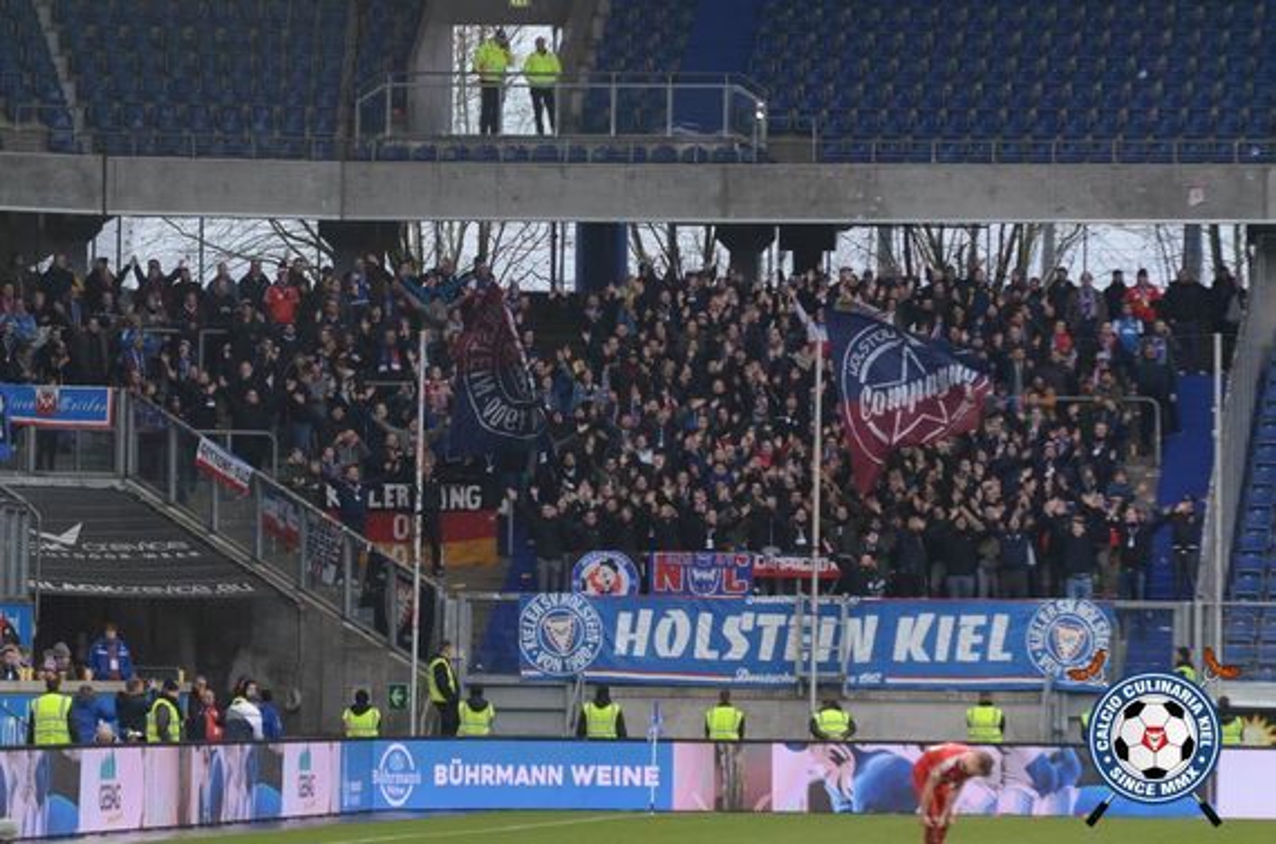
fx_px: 7690
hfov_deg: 9.5
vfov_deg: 6.3
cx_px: 638
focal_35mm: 218
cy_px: 422
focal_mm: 145
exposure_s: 1/500
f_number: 4.5
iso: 1250
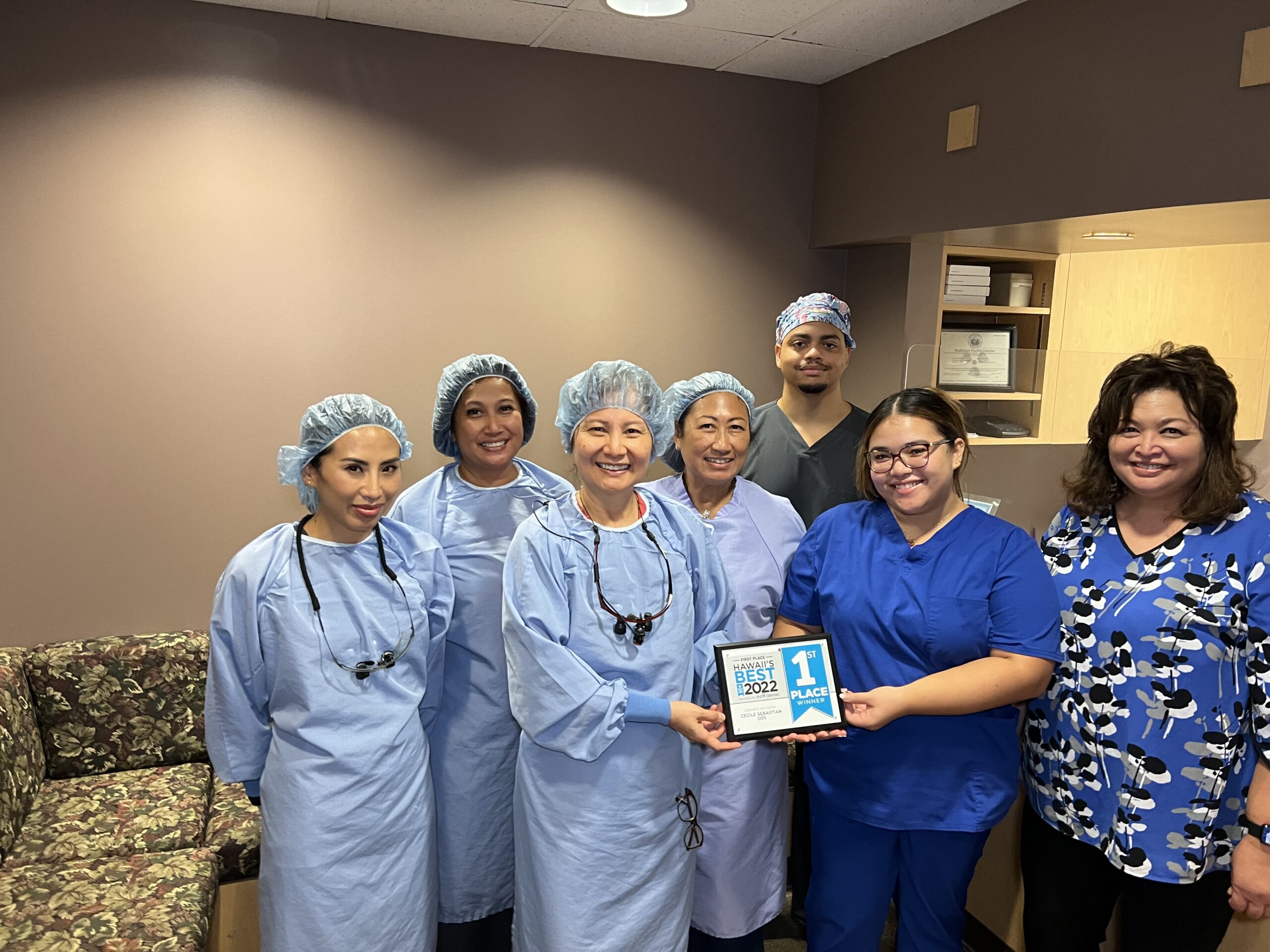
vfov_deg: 53.1
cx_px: 635
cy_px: 476
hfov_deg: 67.3
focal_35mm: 26
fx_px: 954
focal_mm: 5.7
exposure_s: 1/60
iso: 250
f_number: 1.5
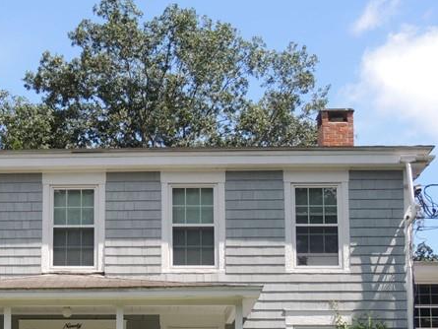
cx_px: 7
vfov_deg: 14.7
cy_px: 314
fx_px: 1253
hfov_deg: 19.3
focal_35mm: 99
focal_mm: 7.6
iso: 100
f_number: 3.4
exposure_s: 1/640
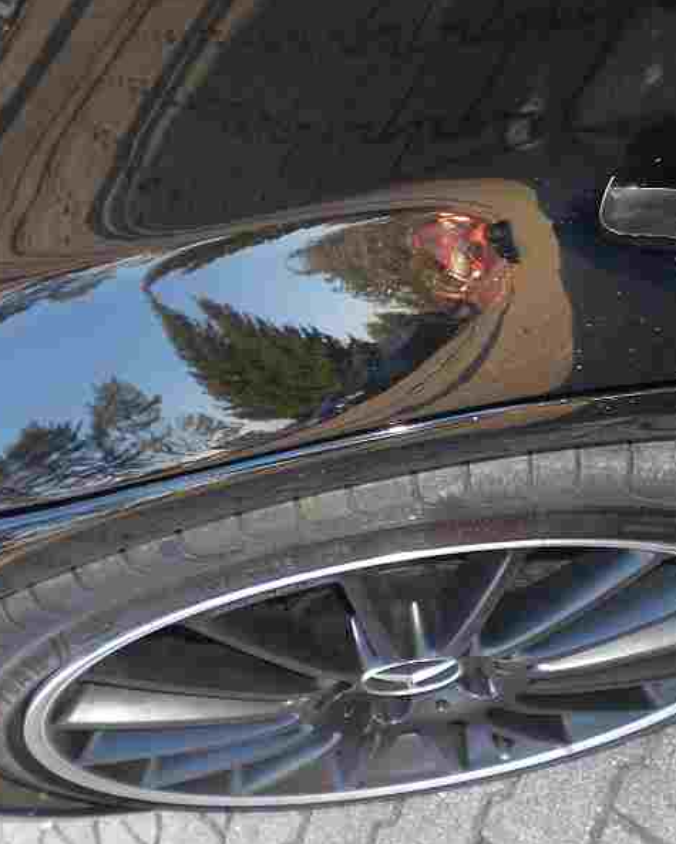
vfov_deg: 37.3
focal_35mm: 50
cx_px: 458
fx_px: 1249
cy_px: 423
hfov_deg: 30.0
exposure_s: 1/50
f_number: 3.1
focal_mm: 6.3
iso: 100
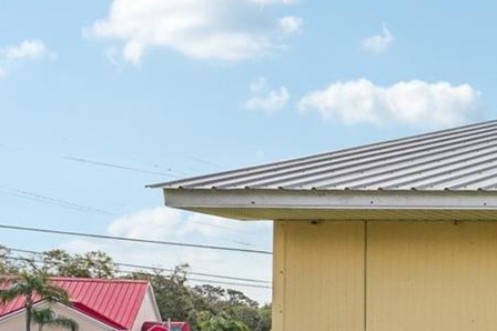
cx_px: 868
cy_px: 337
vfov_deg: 25.5
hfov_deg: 23.3
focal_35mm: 50
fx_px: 690
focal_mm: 14
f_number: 8
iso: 400
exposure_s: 1/640
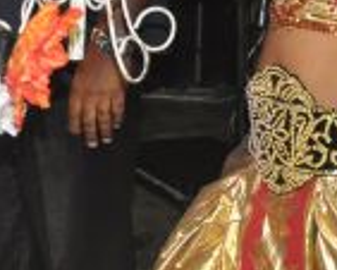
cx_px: 60
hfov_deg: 10.1
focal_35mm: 191
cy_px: -153
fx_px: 1906
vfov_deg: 7.9
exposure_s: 1/60
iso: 800
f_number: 4.2
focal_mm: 32
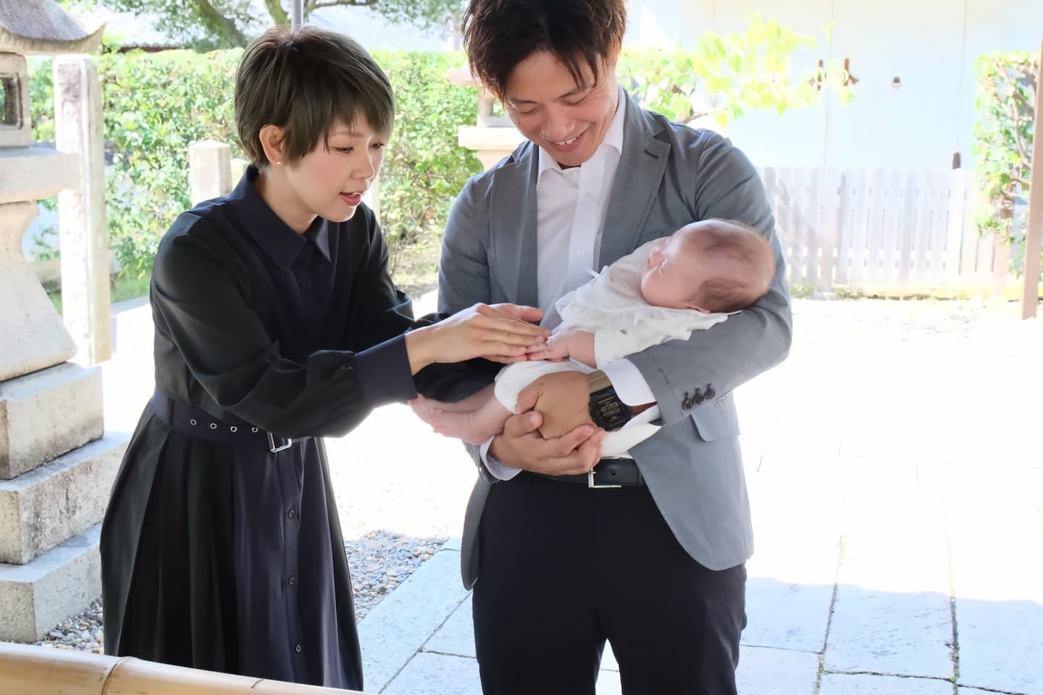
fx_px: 1188
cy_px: 348
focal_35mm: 41
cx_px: 522
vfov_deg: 32.6
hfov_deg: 47.4
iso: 1600
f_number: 7.1
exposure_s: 1/80
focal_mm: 27.4
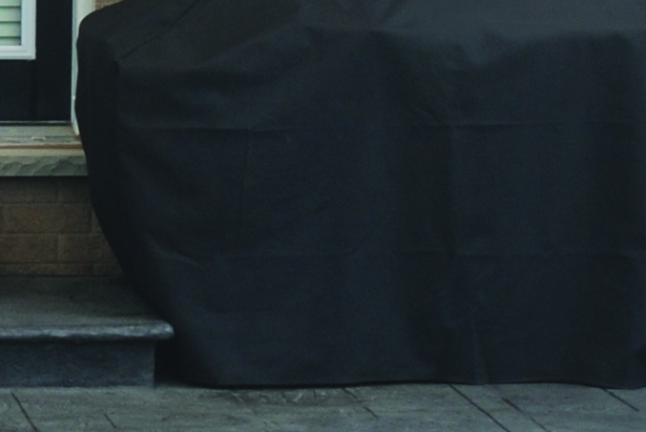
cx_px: -503
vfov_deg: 5.5
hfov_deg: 8.0
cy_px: 37
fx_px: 4470
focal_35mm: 249
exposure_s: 1/125
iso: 160
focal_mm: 29
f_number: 5.6
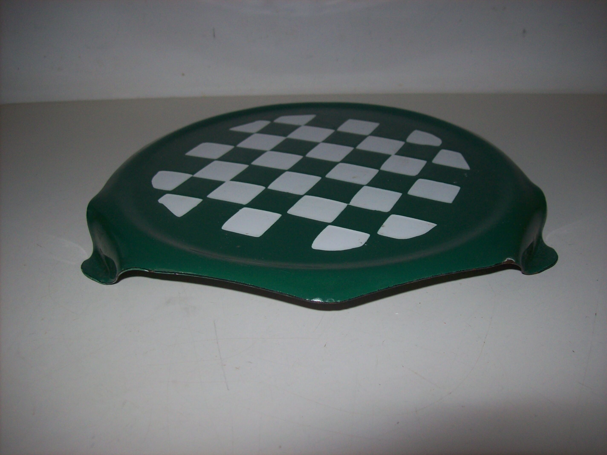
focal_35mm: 36
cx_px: 304
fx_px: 631
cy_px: 228
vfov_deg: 39.6
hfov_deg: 51.4
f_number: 2.7
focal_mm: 6
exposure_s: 1/64
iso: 80
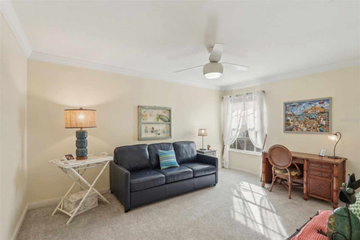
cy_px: 120
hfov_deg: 93.3
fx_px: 170
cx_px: 180
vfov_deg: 70.4
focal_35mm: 17
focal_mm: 17
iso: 400
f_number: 8
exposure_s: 1/50
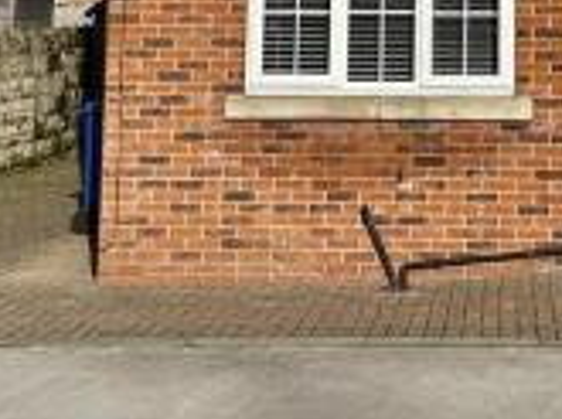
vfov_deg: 16.3
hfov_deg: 22.7
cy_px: -141
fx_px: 1377
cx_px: 468
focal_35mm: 85
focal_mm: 6.86
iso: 80
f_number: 1.78
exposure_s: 1/5848
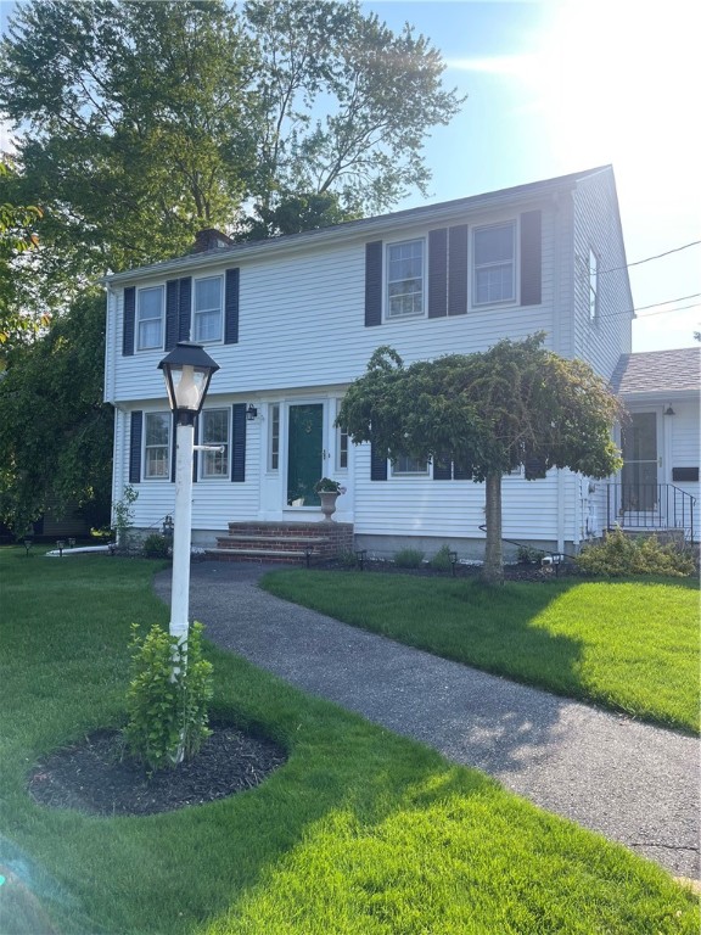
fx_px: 702
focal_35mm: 26
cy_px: 468
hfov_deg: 53.1
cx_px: 350
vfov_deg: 67.3
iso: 32
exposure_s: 1/1618
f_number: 1.6
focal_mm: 5.1
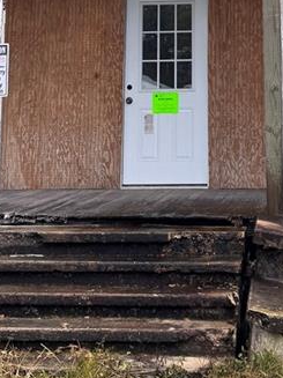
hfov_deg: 16.6
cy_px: -69
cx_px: 234
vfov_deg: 20.8
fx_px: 960
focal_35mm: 88
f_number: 1.78
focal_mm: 6.76
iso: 64
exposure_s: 1/270
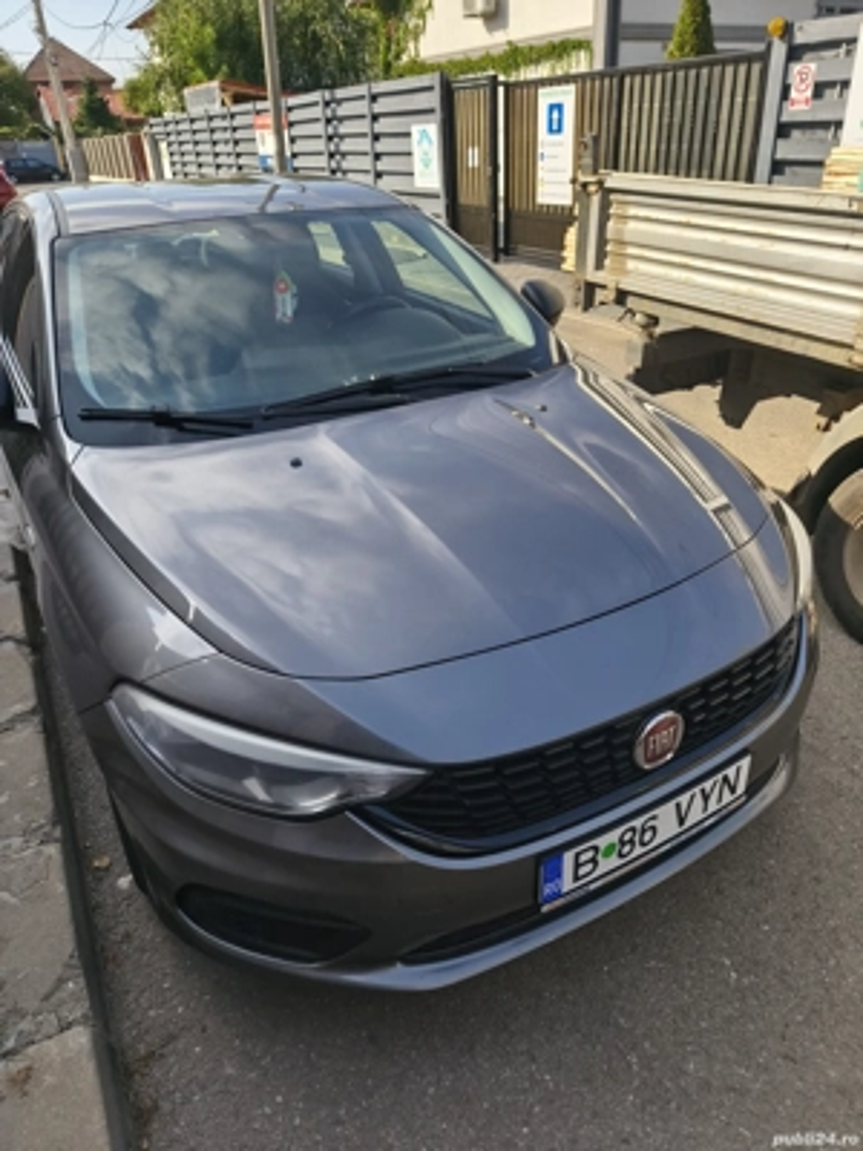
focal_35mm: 23
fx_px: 765
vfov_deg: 73.9
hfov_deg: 58.9
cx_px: 432
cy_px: 576
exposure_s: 1/136
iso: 50
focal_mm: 6.18
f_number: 1.65
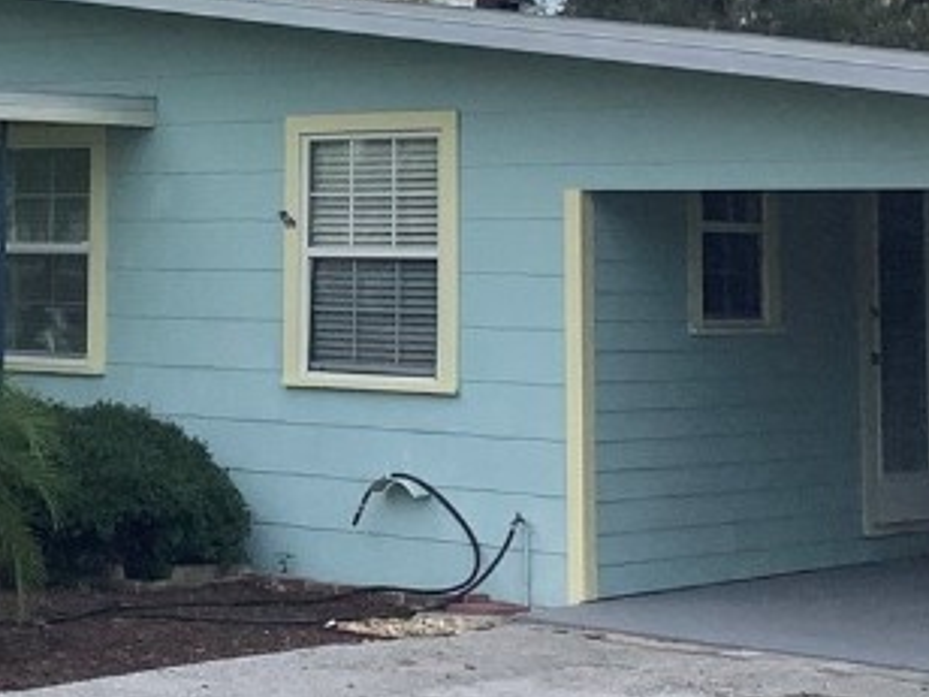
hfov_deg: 18.6
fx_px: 2764
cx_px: -3
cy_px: 51
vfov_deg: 14.2
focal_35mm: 103
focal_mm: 3.3
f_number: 2.4
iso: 25
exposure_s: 1/1148
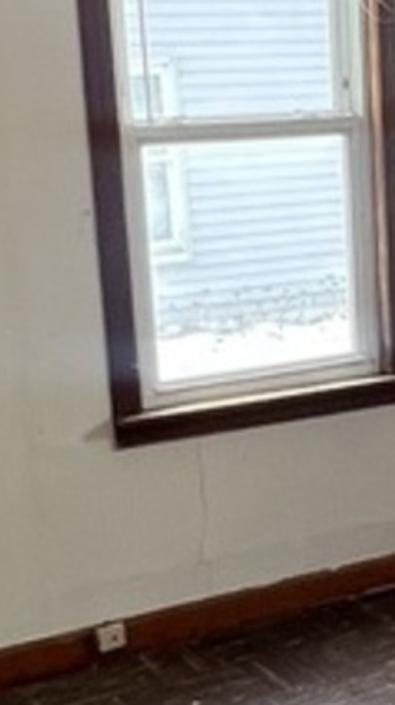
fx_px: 1008
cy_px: 394
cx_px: 450
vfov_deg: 38.5
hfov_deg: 20.9
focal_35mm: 54
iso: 125
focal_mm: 1.57
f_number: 1.8
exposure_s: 1/120
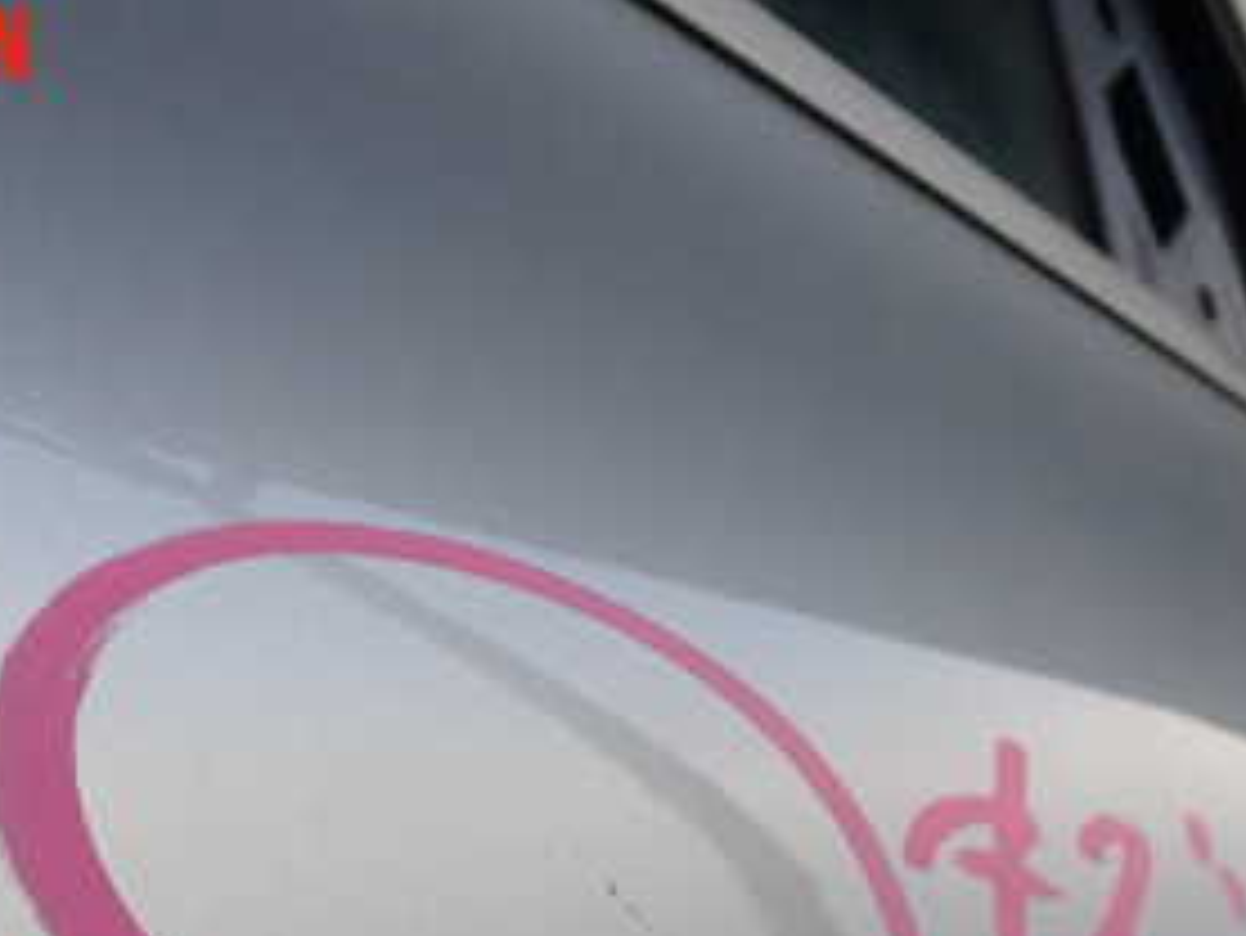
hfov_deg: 29.8
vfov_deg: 21.5
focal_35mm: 65
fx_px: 2341
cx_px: 562
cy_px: 1008
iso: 100
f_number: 3.2
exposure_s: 1/160
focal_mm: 5.4
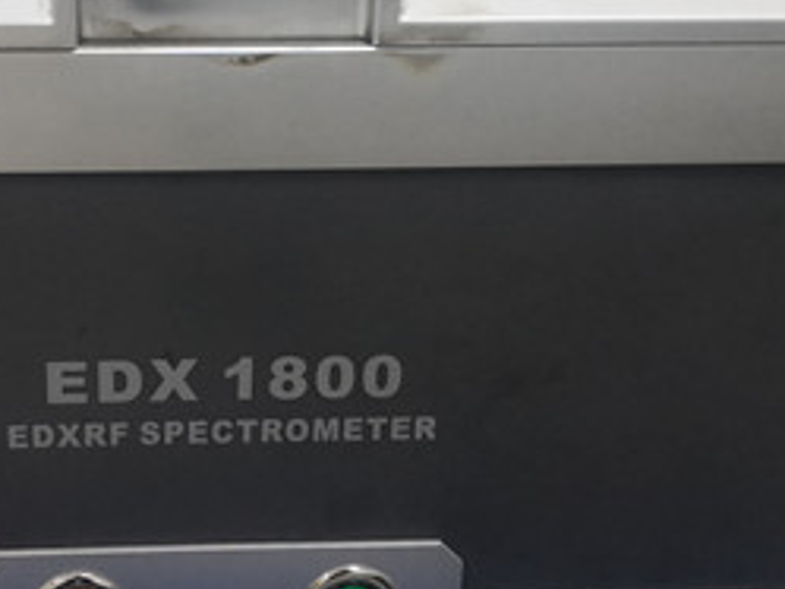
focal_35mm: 65
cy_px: 280
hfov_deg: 29.3
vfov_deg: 22.6
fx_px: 1475
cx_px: 195
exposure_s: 1/50
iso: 160
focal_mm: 3.95
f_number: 1.6
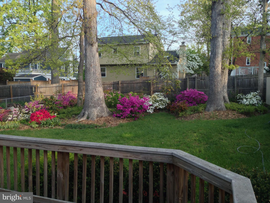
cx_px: 135
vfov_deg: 42.9
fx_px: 257
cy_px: 102
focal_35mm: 33
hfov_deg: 55.4
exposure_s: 1/174
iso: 50
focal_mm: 4.13
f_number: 2.4
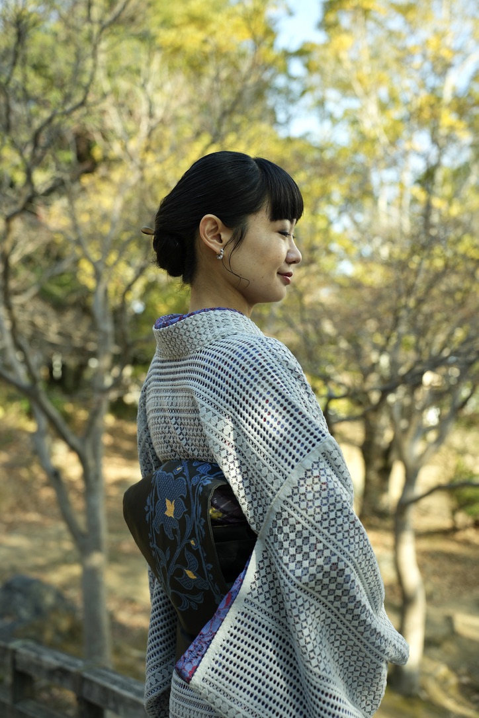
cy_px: 359
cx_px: 240
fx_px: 858
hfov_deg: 31.2
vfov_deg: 45.4
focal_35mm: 43
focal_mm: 43
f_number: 2.8
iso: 160
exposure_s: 1/500
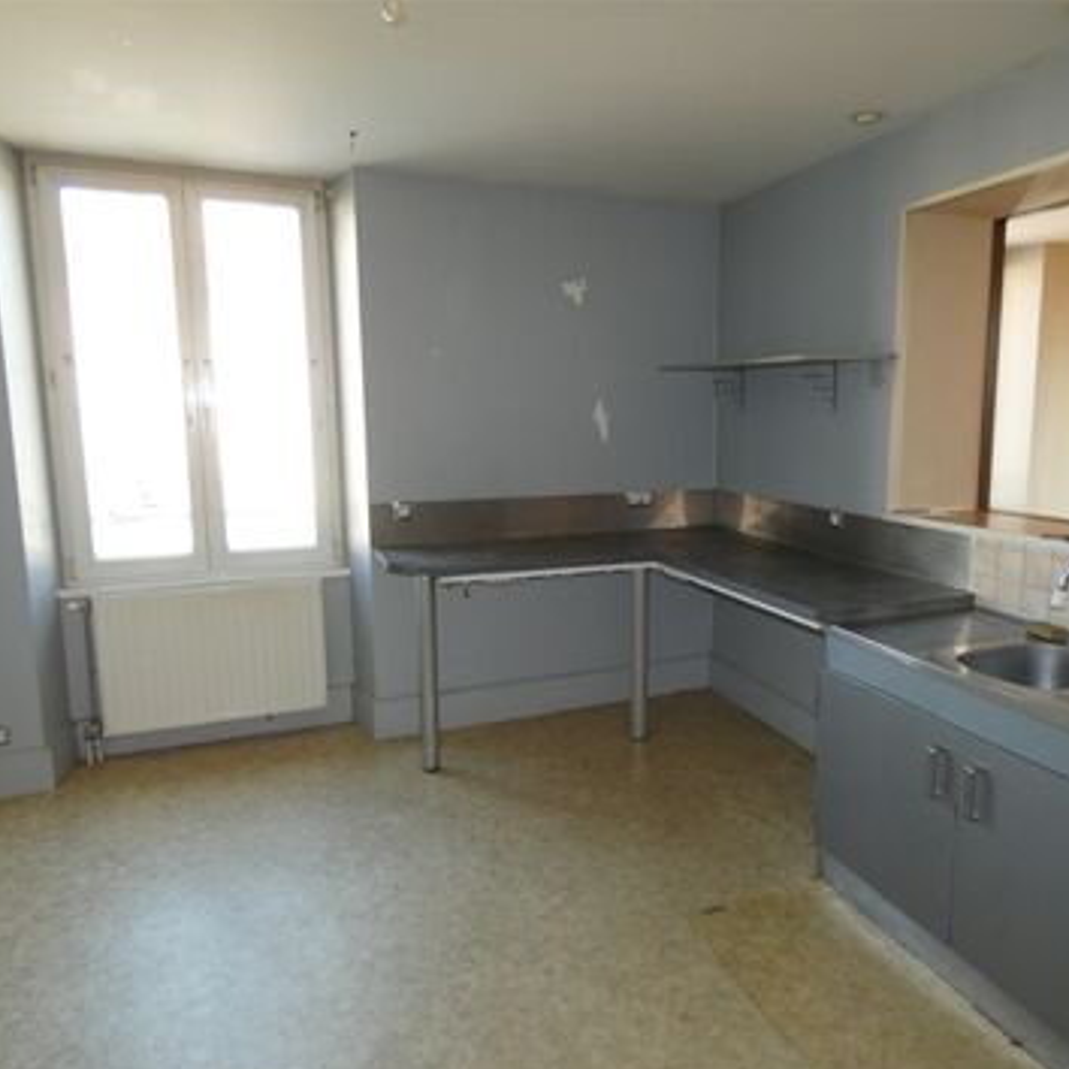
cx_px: 616
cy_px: 541
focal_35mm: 24
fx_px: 839
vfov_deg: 65.0
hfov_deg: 64.7
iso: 250
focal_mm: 3.6
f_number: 2.8
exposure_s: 1/60
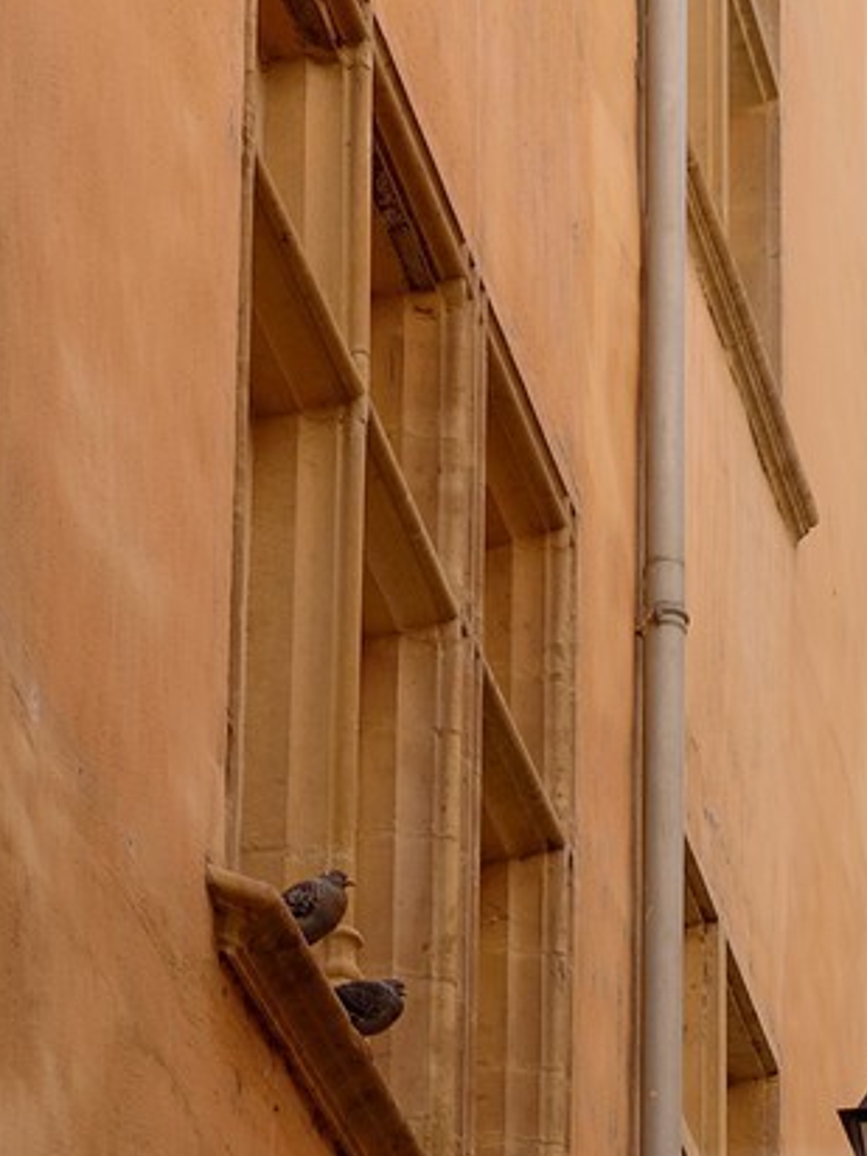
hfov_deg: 8.3
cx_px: 809
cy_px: 2031
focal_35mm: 179
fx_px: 5978
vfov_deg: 10.4
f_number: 5
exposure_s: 1/250
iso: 200
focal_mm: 48
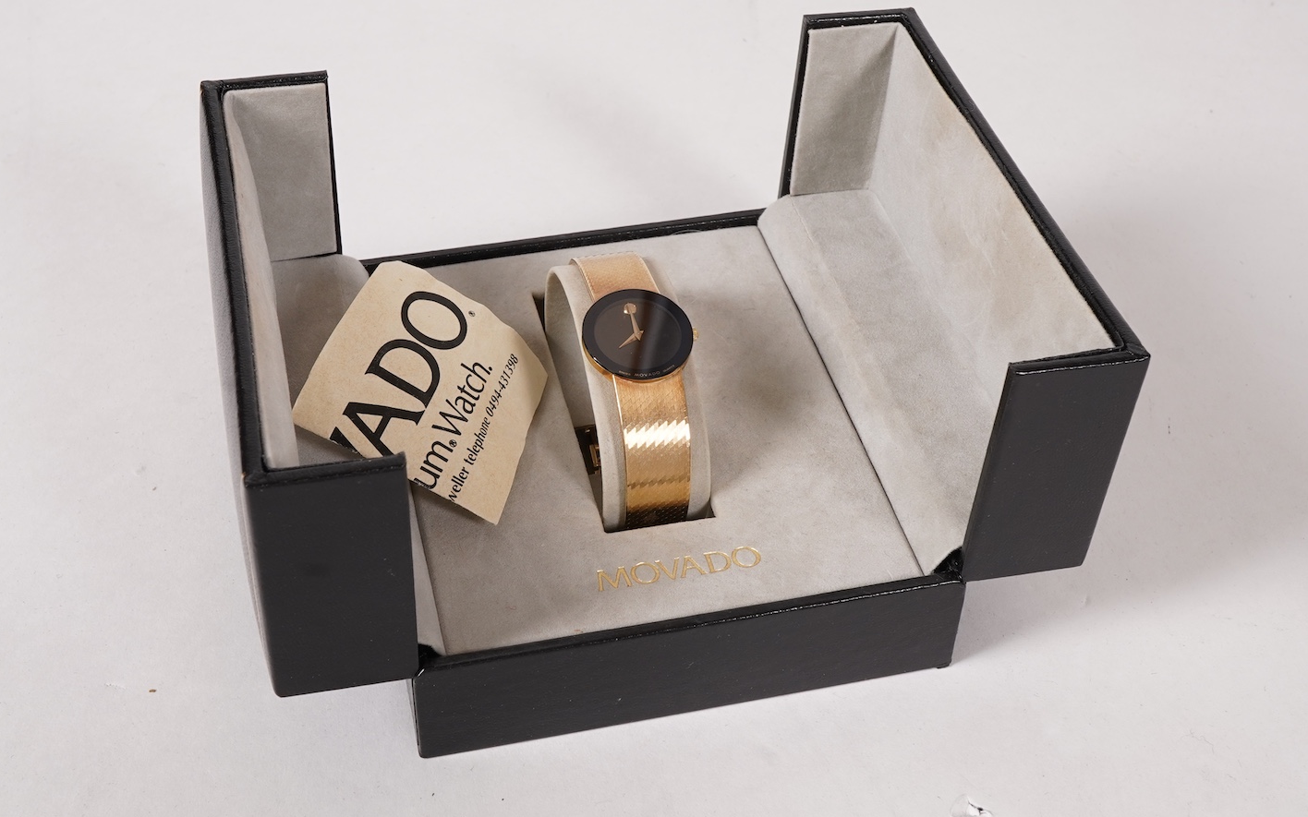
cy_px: 381
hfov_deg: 39.6
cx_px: 617
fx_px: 1818
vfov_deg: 25.3
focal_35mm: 51
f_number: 22
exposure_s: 1/160
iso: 400
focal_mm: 30
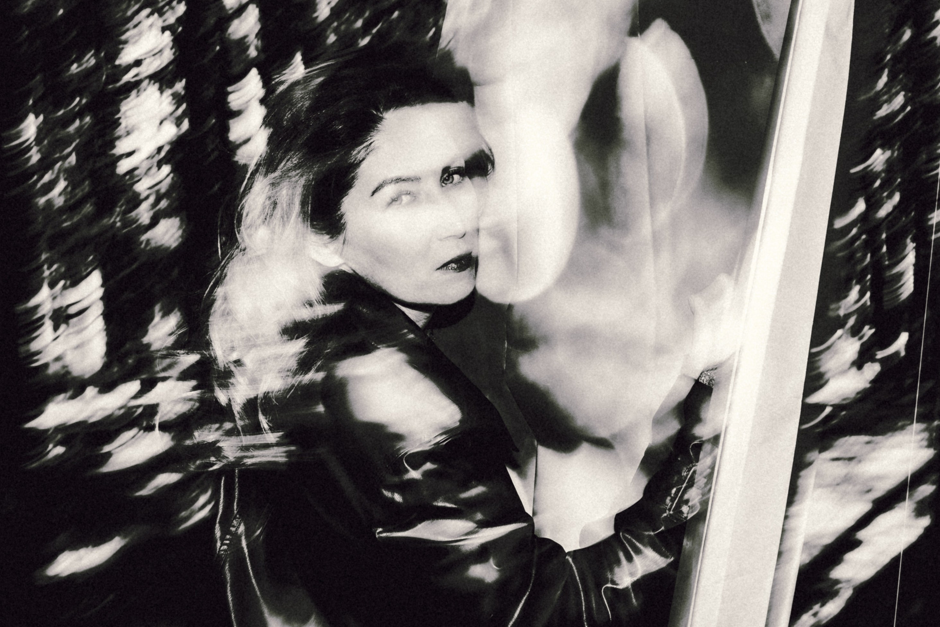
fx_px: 1463
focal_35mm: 56
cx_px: 596
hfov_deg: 35.4
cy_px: 372
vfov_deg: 24.2
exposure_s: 1/10
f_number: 13
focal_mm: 40
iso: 100
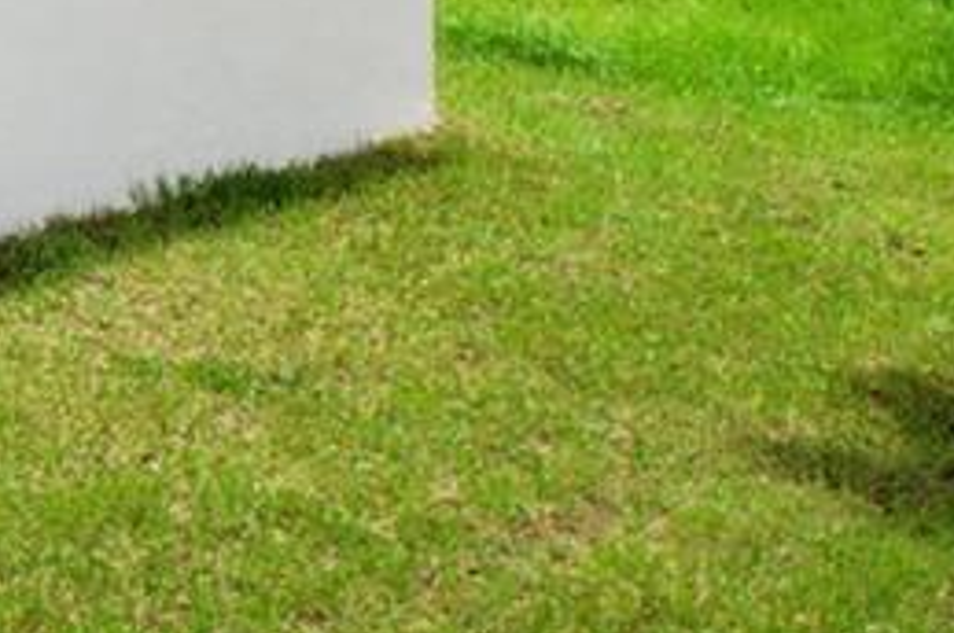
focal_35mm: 136
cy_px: -63
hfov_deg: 10.7
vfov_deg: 9.9
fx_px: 3599
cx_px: -1842
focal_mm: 8.38
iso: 100
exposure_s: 1/500
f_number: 2.8
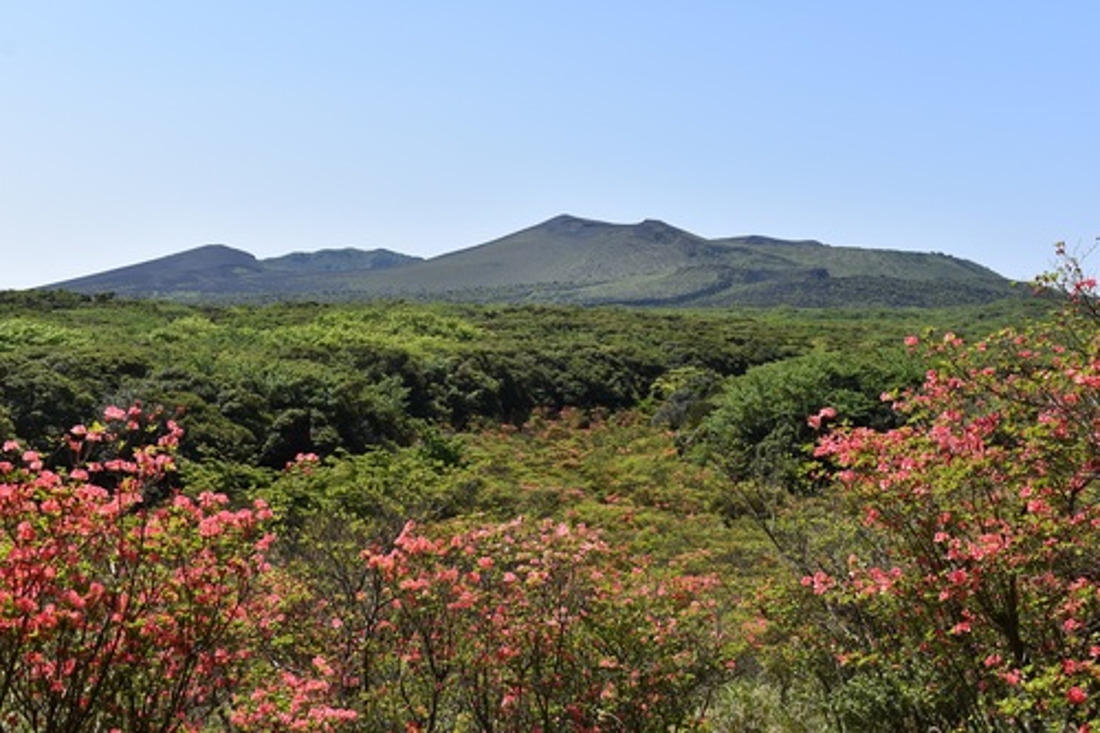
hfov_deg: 46.4
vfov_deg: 31.9
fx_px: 1283
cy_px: 366
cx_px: 550
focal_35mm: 42
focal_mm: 28
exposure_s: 1/250
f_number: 8
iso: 100
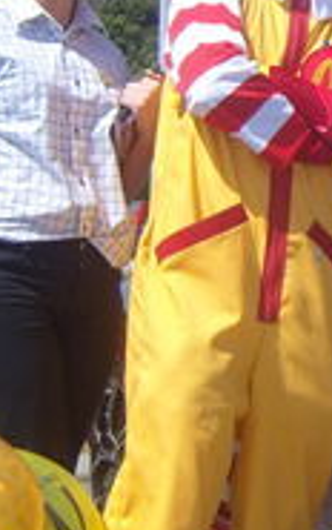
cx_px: 561
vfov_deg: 16.3
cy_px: 223
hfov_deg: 9.8
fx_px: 1849
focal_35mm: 128
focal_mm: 7.4
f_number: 7.1
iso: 80
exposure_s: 1/250
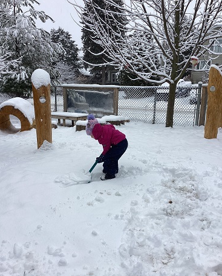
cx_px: 110
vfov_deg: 54.2
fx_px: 271
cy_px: 144
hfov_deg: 44.6
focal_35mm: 33
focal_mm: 3.3
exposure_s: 1/100
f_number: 2.4
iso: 32
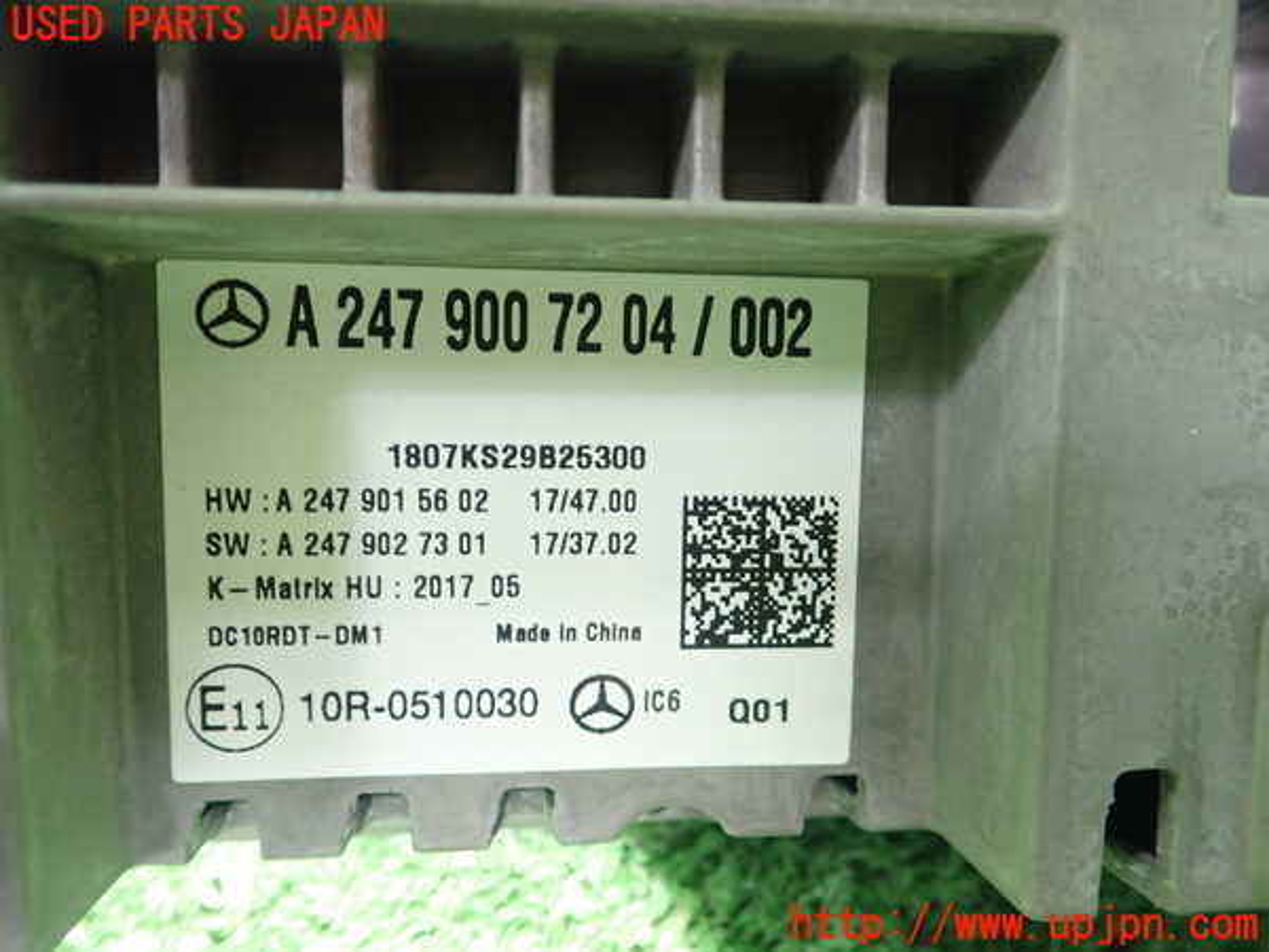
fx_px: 1100
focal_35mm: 30
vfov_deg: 46.8
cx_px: 634
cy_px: 476
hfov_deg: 60.0
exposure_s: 1/125
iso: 500
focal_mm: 5.5
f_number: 2.3
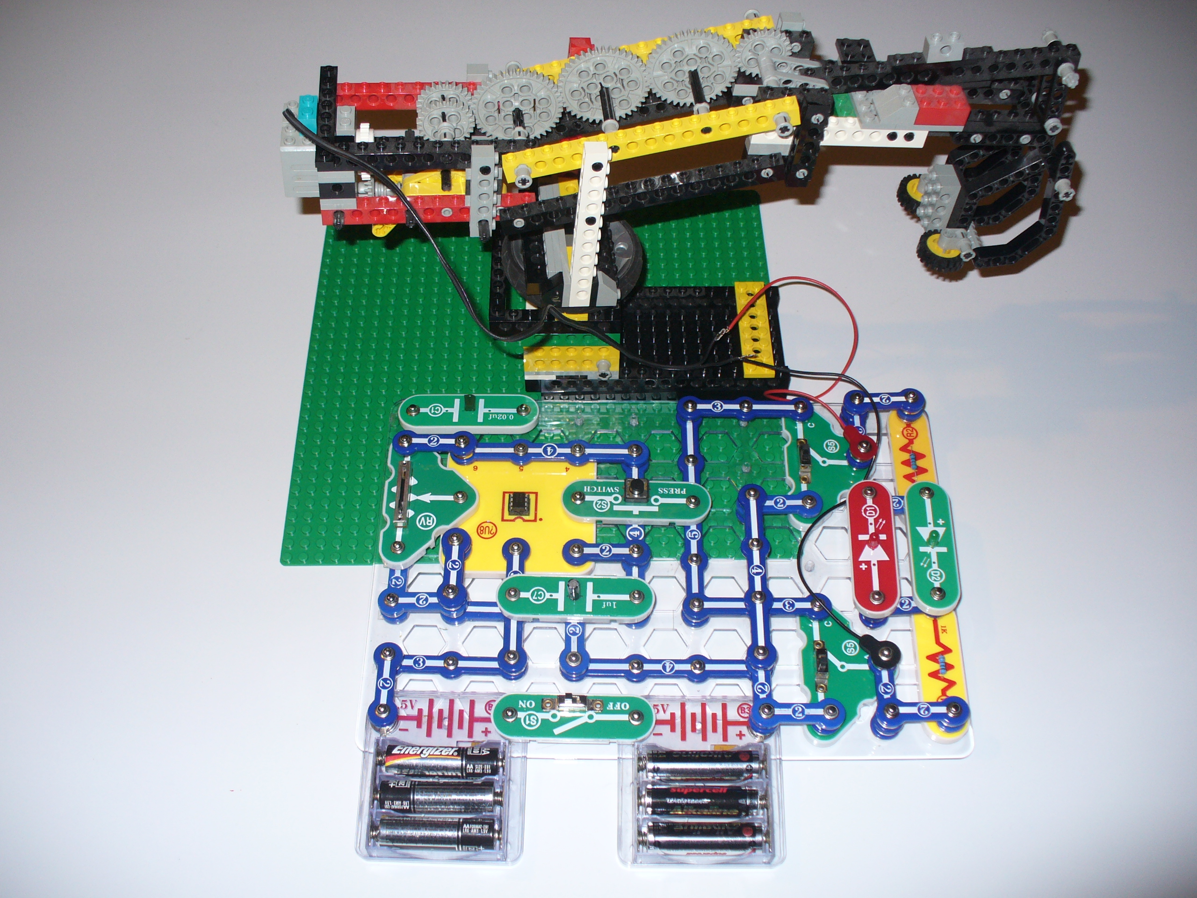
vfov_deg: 38.7
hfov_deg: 50.1
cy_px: 449
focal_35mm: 37
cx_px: 598
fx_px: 1279
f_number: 2.8
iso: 100
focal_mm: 6.1
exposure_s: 1/30
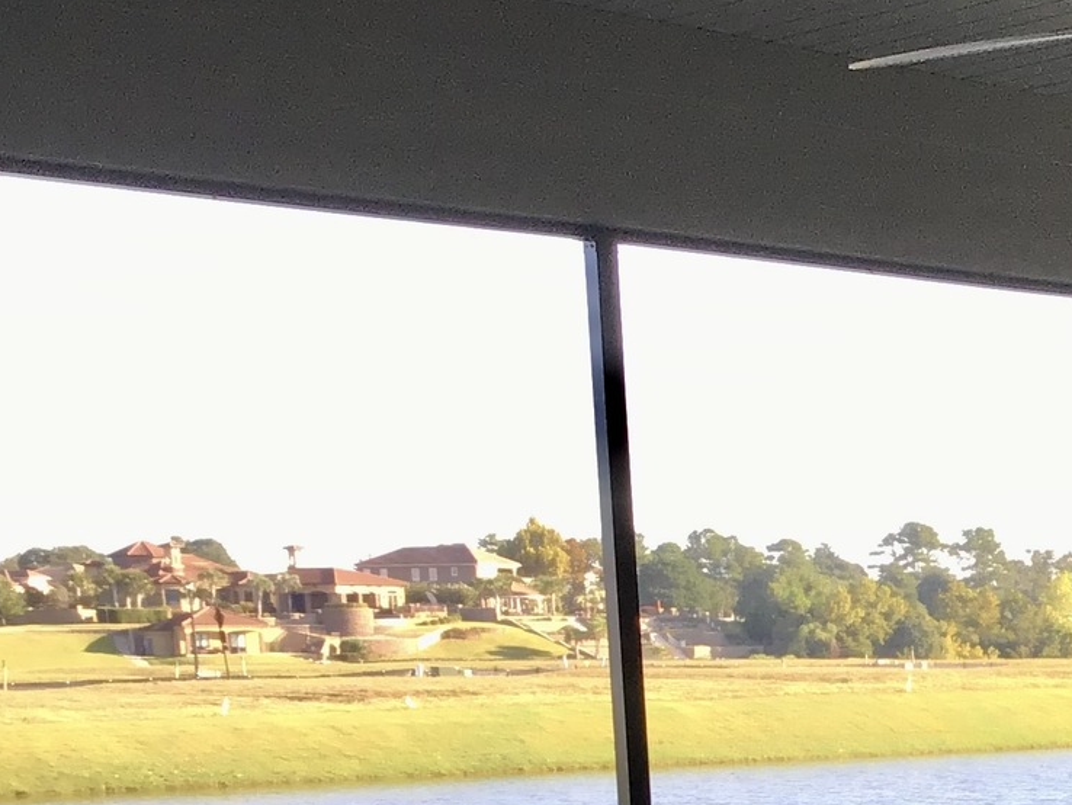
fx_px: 2602
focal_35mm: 84
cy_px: 1016
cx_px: 1438
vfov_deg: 16.7
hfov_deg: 20.9
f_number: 2.4
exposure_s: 1/120
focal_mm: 3.3
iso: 32
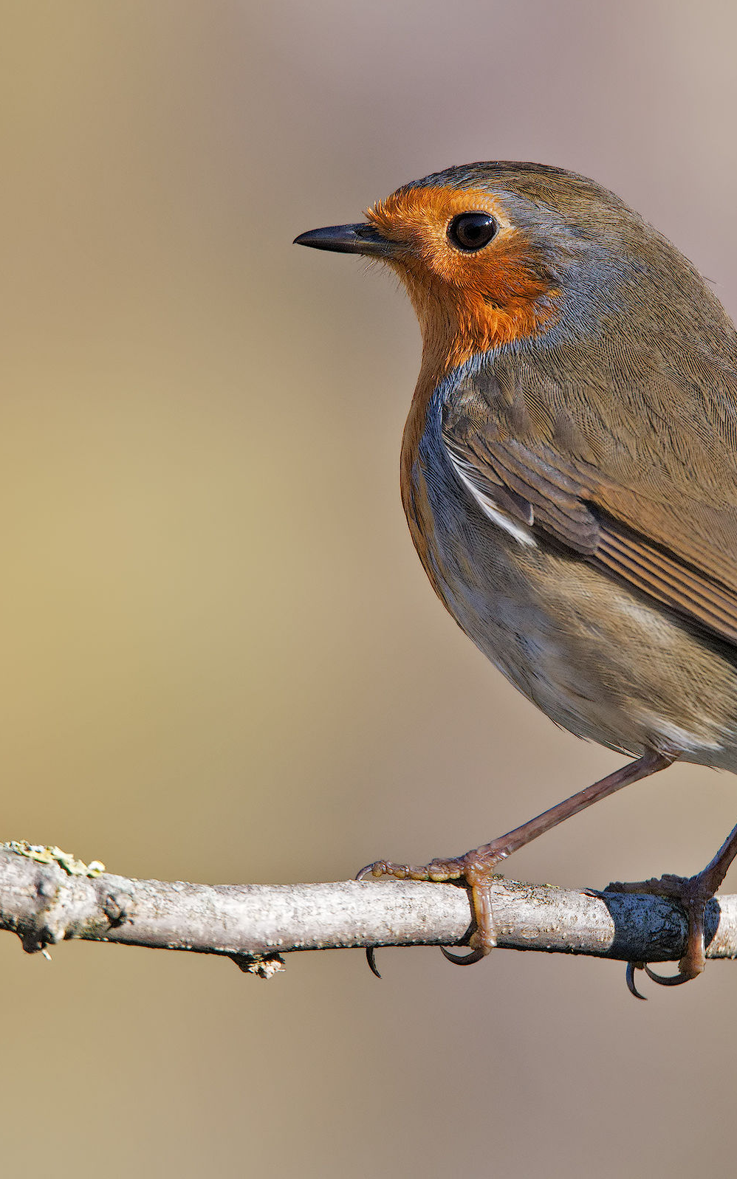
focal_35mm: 919
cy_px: 589
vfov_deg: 2.3
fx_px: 29537
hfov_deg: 1.4
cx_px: 446
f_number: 10
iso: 1800
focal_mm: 600
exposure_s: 1/800
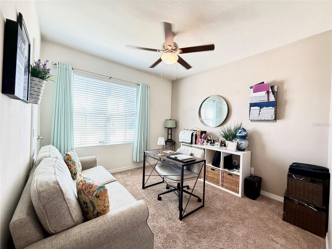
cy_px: 124
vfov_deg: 85.7
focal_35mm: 14
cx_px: 166
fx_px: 134
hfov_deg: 102.1
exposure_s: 1/60
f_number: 2.2
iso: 500
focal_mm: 2.22
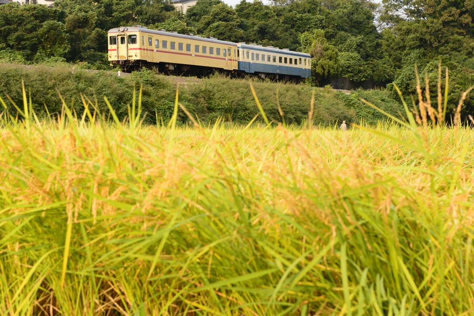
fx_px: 1132
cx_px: 237
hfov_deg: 23.7
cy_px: 158
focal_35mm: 86
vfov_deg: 15.9
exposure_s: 1/400
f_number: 4
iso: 160
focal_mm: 32
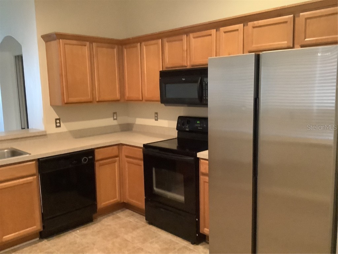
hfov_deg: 58.4
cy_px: 127
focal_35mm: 31
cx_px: 169
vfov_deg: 45.4
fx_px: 303
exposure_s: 1/30
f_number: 2.4
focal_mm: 3.3
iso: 640
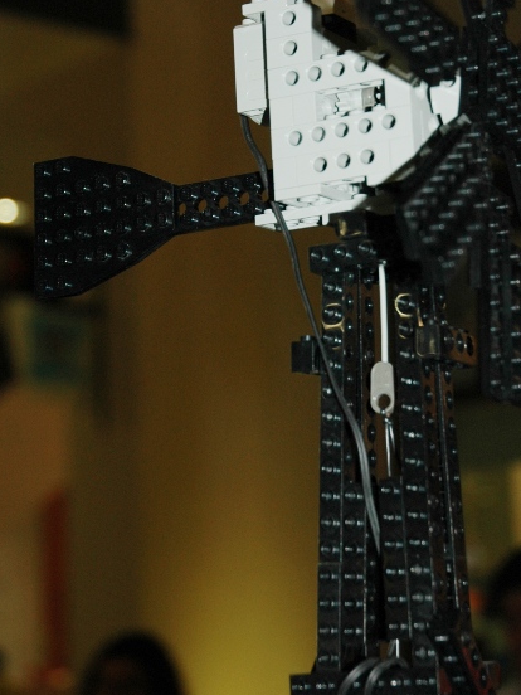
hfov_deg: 13.8
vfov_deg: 18.3
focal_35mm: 107
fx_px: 2147
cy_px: 206
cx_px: 315
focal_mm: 40
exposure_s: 1/60
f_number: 4.5
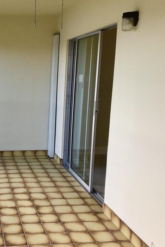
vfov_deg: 41.9
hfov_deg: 27.2
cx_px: 4
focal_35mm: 47
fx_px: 323
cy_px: 131
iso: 25
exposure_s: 1/120
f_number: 2.4
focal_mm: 3.3
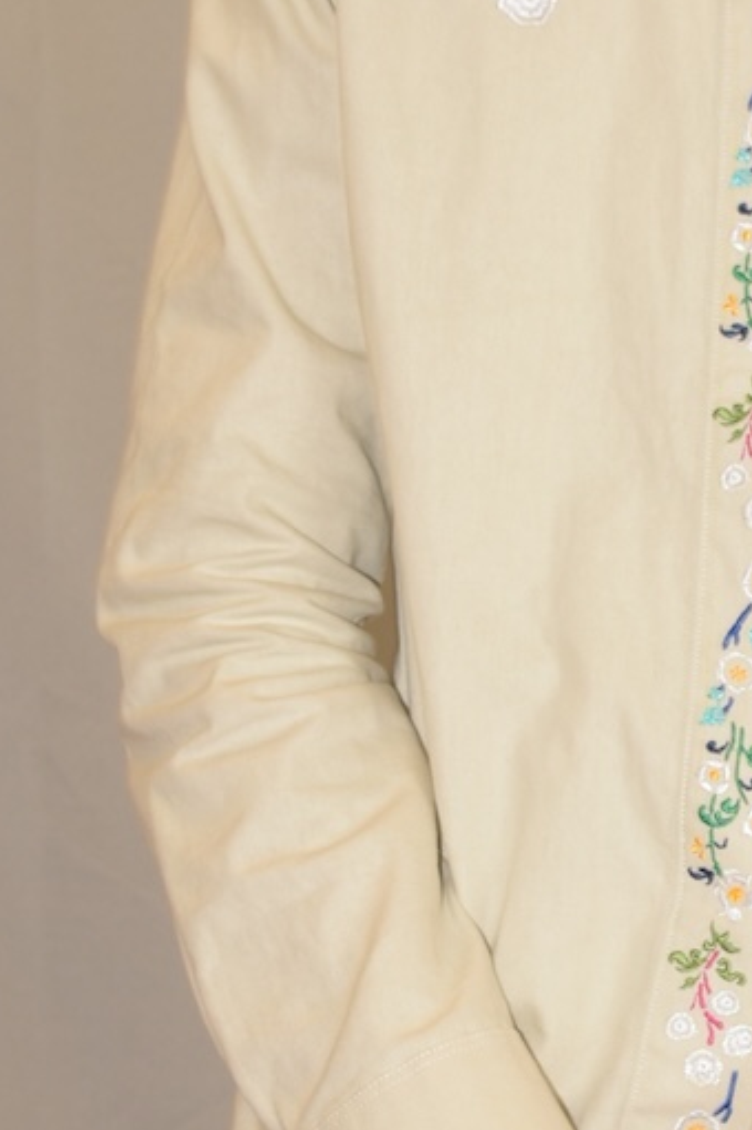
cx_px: 777
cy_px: 511
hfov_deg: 9.6
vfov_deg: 14.6
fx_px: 4424
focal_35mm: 141
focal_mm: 24
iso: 100
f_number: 3.8
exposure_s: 1/15
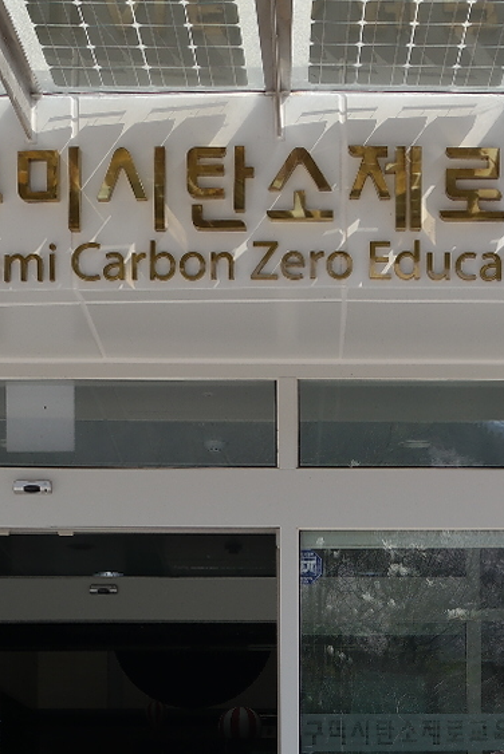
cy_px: 742
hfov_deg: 14.8
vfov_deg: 21.4
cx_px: 374
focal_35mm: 92
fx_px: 1929
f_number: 5.6
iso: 100
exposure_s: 1/250
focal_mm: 20
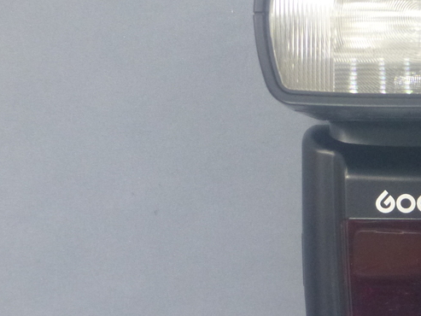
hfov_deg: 17.9
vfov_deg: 13.8
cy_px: 187
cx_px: 421
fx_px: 1302
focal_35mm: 107
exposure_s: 1/25
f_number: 4.1
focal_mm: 7.9
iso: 400
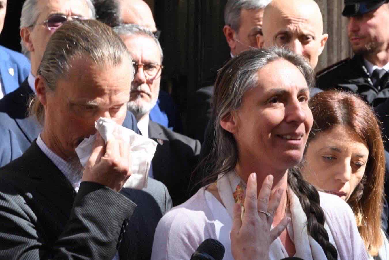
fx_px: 1297
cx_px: 194
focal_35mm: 120
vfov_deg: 11.4
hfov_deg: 17.1
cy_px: 130
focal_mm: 120
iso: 800
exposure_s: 1/125
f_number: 18
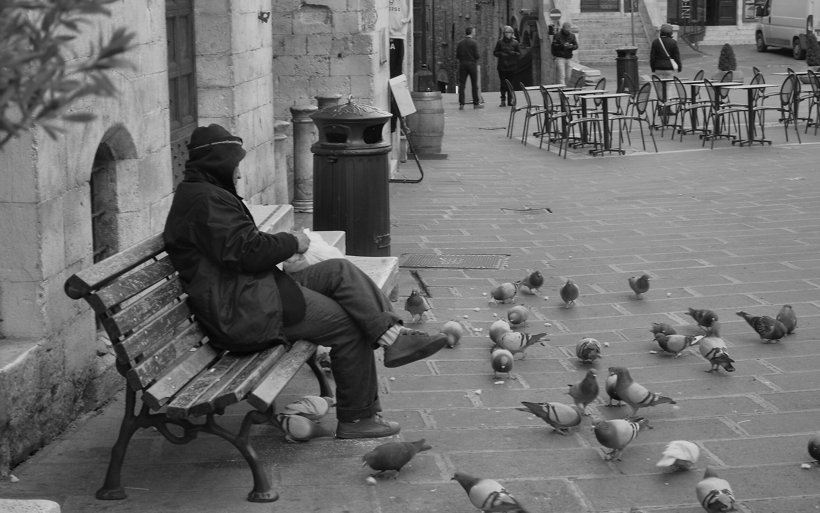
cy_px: 259
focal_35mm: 71
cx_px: 411
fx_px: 1587
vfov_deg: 18.4
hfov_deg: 29.0
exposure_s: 1/60
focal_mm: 46
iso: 200
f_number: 5.6
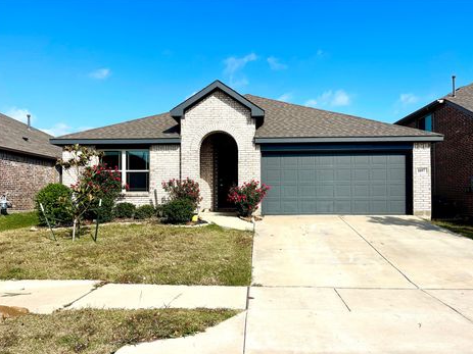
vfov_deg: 51.3
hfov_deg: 65.3
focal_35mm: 27
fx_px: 369
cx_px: 245
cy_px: 187
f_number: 1.6
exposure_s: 1/4348
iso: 32
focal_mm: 5.1
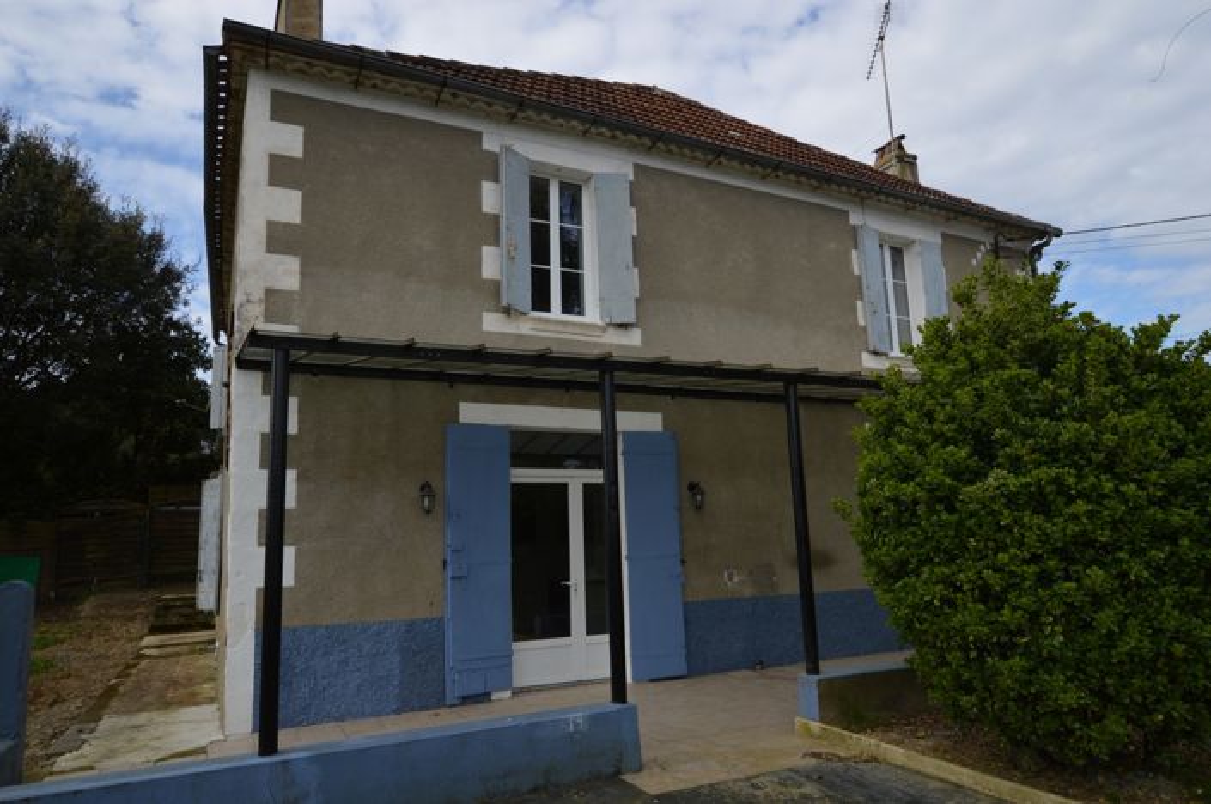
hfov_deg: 77.4
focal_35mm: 22
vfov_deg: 56.0
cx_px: 606
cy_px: 402
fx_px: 756
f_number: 7.1
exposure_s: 1/200
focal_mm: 15
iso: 100
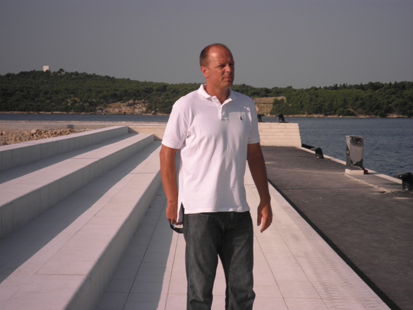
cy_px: 155
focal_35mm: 87
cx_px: 206
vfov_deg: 17.0
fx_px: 1038
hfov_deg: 22.5
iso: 64
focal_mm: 15.6
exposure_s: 1/160
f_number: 11.9
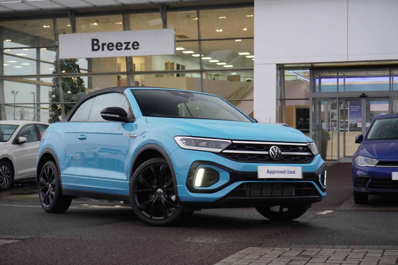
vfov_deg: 22.0
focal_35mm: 62
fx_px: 679
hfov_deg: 32.7
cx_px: 199
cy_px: 132
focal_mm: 41
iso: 2000
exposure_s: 1/160
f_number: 5.6
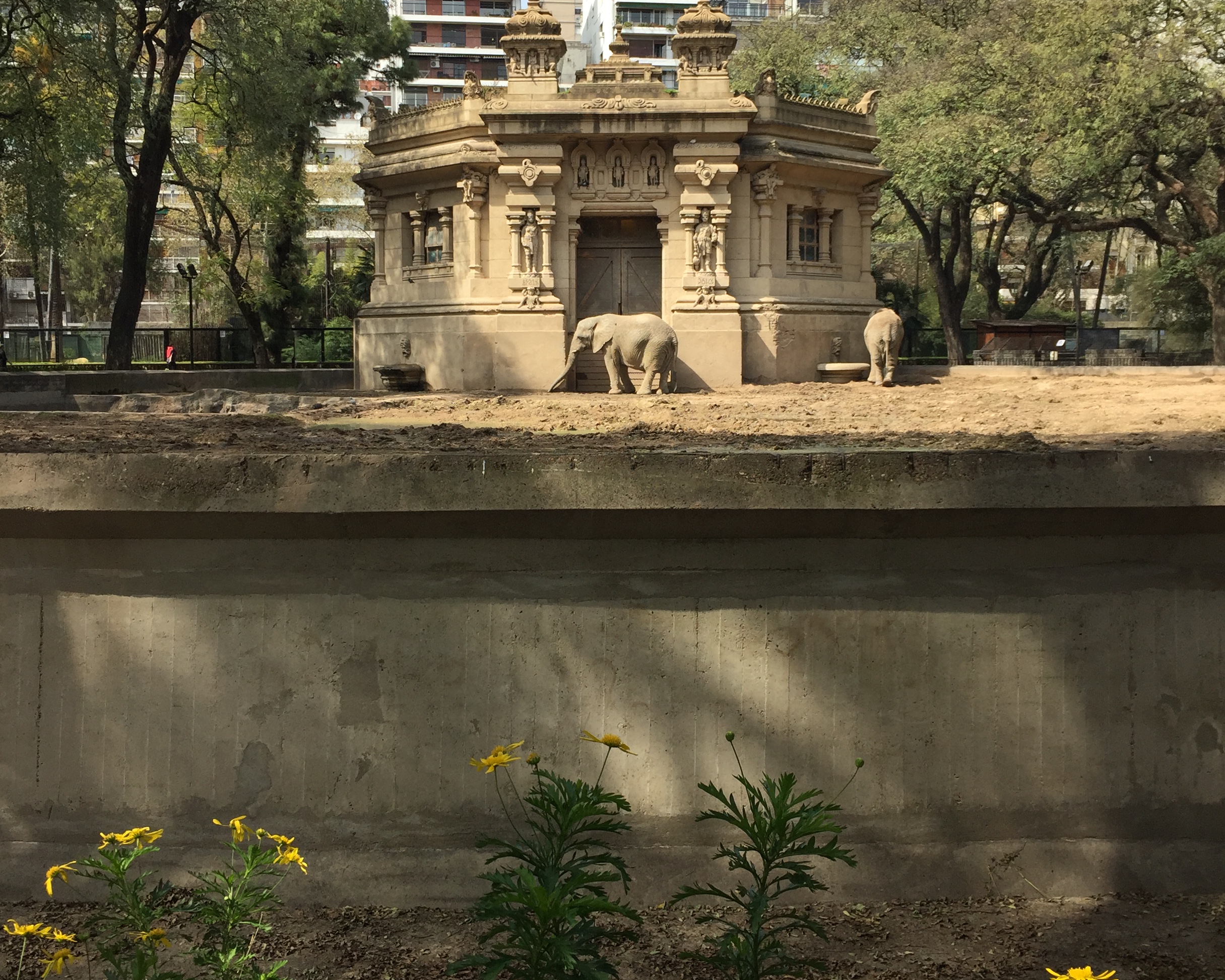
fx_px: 1378
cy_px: 466
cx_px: 609
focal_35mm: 38
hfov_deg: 47.9
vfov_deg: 39.1
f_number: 2.2
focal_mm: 4.15
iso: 32
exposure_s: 1/942
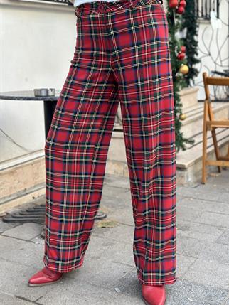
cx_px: 114
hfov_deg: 30.3
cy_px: 152
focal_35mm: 48
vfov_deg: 39.6
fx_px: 423
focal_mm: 6.86
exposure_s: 1/121
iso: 125
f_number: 1.78
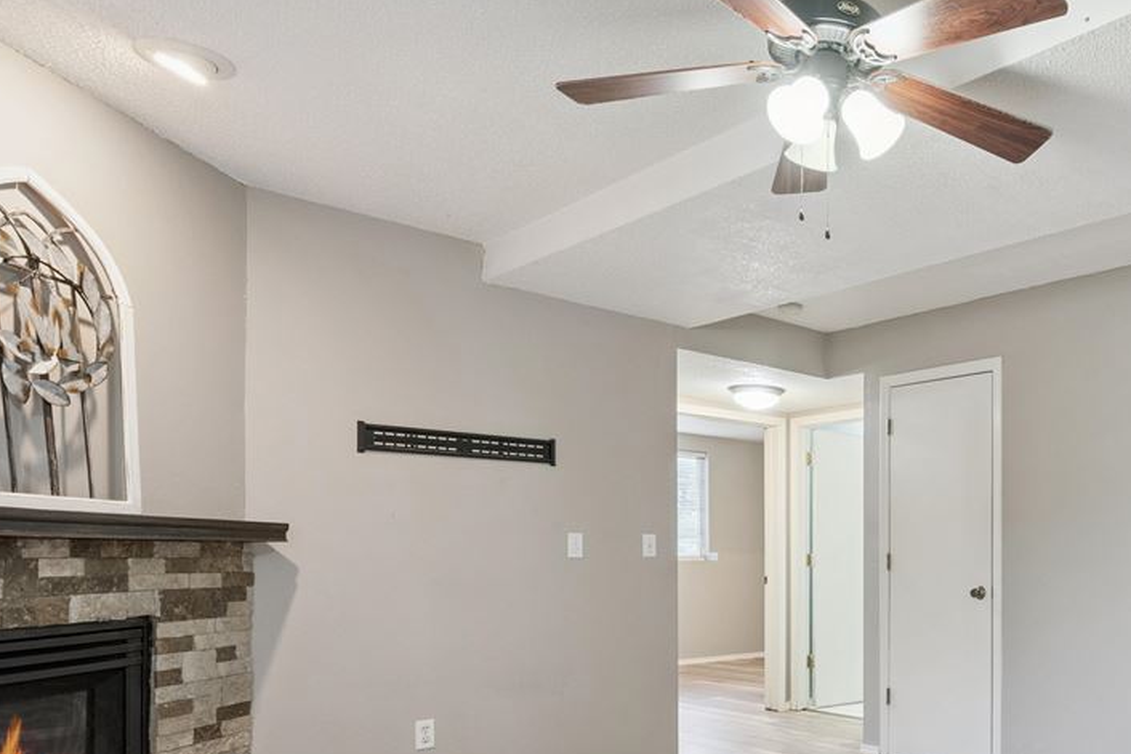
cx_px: 974
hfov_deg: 56.7
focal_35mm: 29
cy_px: 539
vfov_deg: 43.9
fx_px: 911
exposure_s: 1/4
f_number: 9
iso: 400
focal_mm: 16
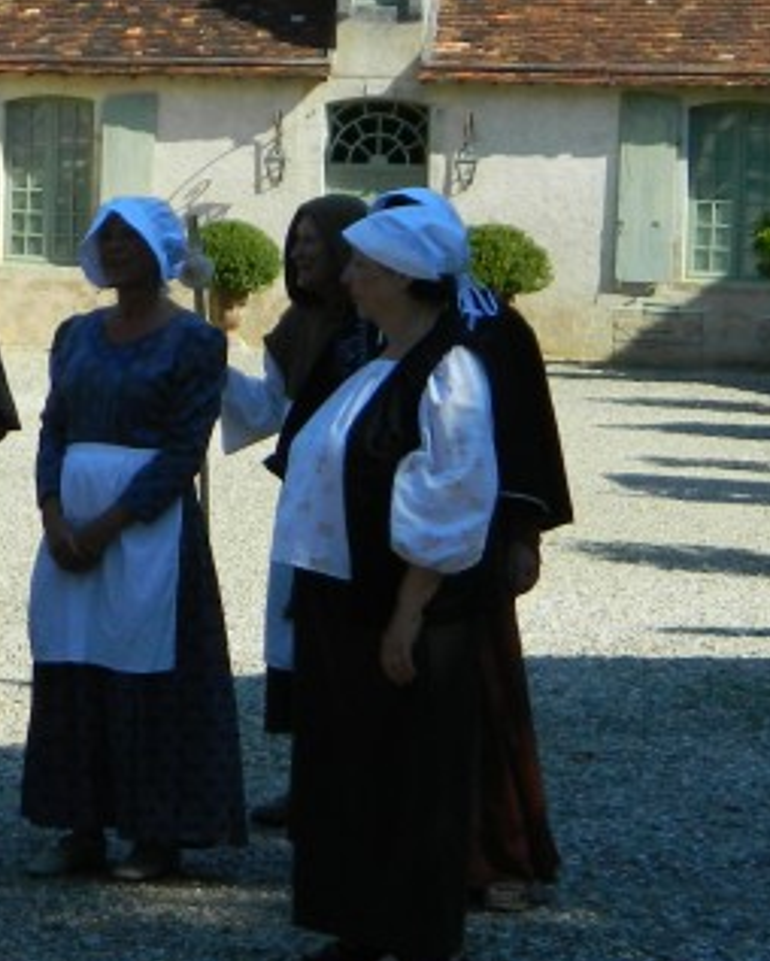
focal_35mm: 148
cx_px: -412
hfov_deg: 10.1
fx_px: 4212
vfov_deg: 13.0
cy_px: 424
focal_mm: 8.4
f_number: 3.6
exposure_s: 1/640
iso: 80
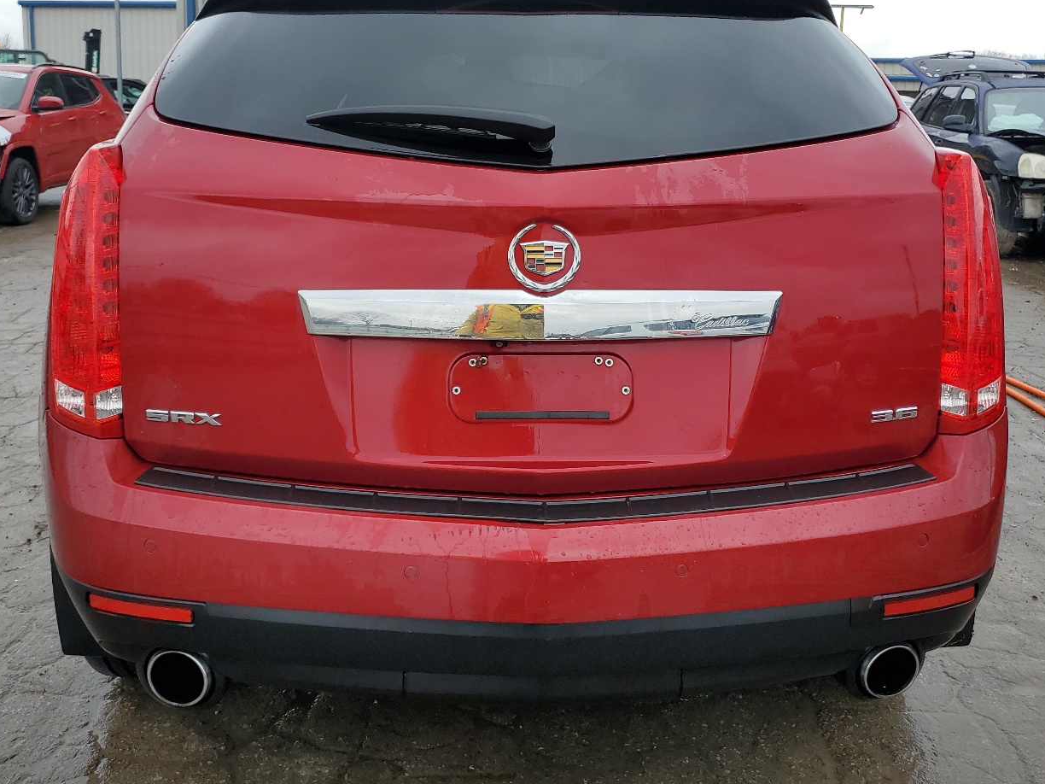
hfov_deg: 54.0
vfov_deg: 41.7
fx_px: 1026
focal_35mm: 34
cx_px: 510
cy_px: 326
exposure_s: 1/714
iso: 50
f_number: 1.5
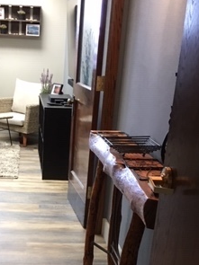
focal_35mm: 63
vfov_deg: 28.3
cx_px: 52
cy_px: 281
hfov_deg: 23.1
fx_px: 483
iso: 64
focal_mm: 4.15
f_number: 2.2
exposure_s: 1/15
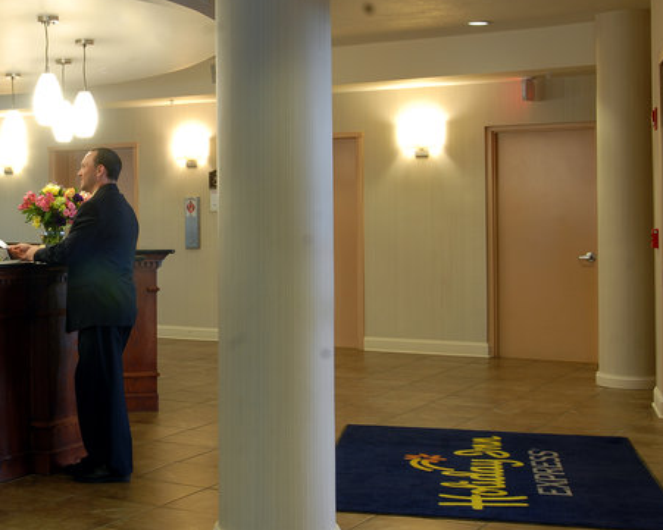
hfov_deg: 30.4
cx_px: 94
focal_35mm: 60
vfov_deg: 25.3
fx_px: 1178
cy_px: 196
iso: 100
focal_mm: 24
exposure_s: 2.5
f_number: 13
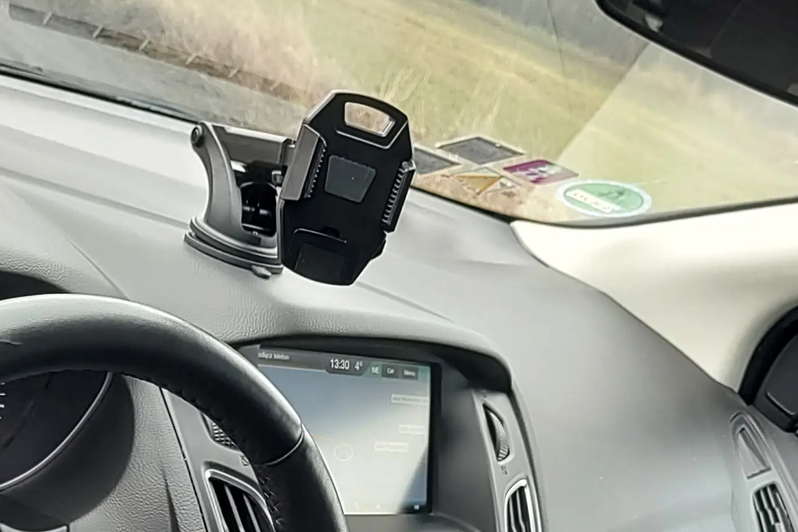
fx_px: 1485
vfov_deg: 18.6
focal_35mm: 67
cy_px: 730
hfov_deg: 29.6
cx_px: 204
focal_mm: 5.56
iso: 159
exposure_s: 1/100
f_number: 1.8
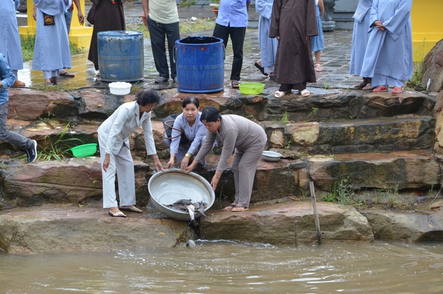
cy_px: 147
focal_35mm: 120
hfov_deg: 17.1
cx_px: 222
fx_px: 1474
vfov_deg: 11.4
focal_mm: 80
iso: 1000
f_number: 9
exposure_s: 1/320
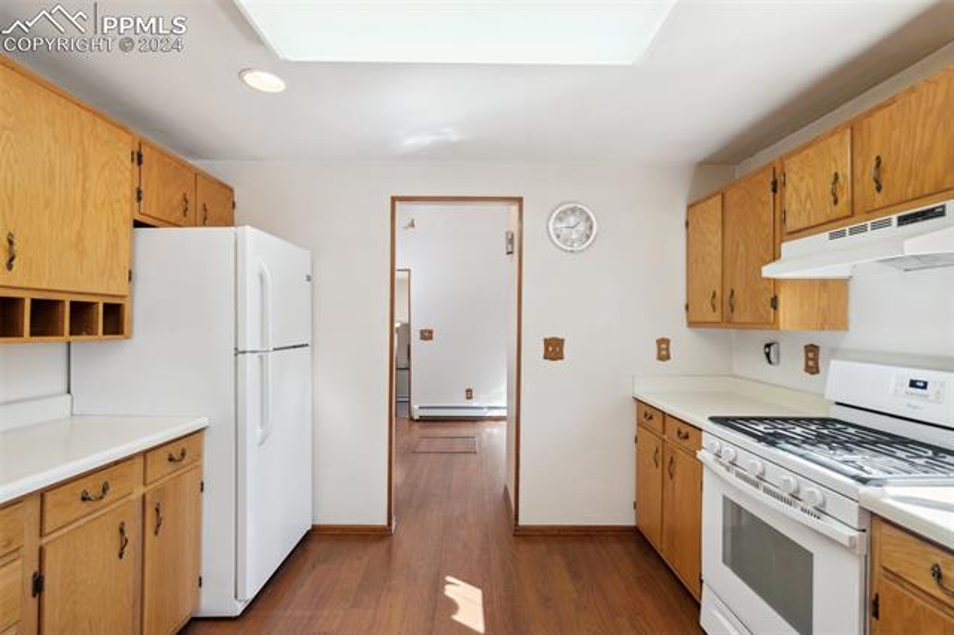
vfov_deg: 73.7
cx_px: 477
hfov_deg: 96.8
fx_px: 424
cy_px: 318
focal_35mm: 16
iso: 500
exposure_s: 1/30
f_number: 7.1
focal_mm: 16
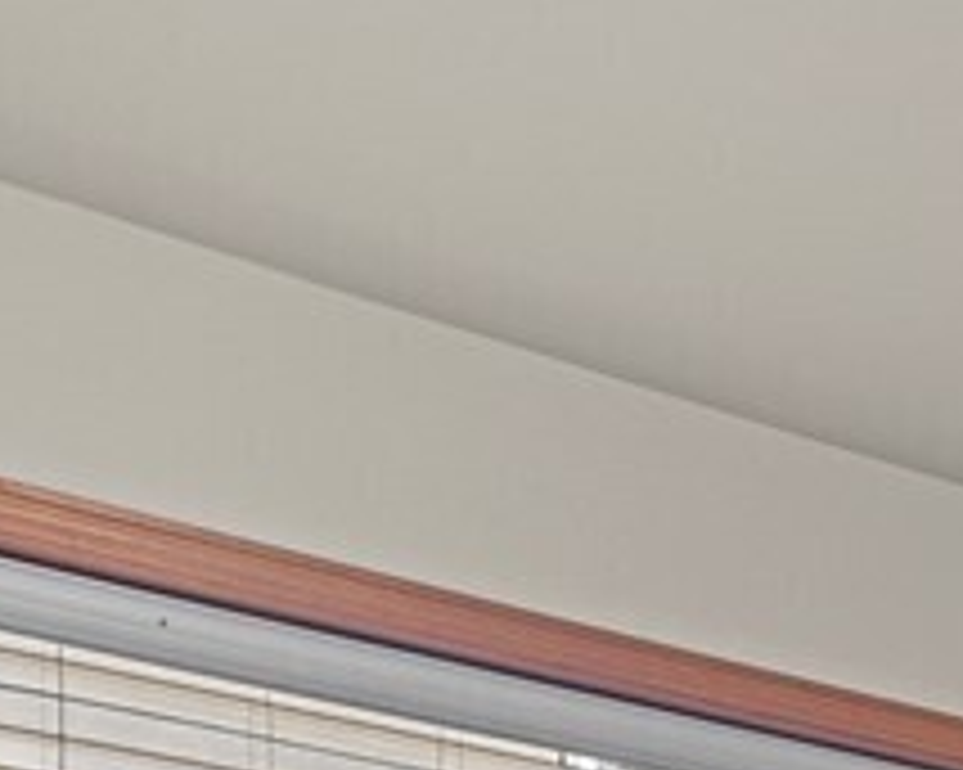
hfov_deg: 17.8
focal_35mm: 104
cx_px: 1064
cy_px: 1716
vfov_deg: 12.4
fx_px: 2963
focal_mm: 14
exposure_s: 1/6
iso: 200
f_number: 2.8
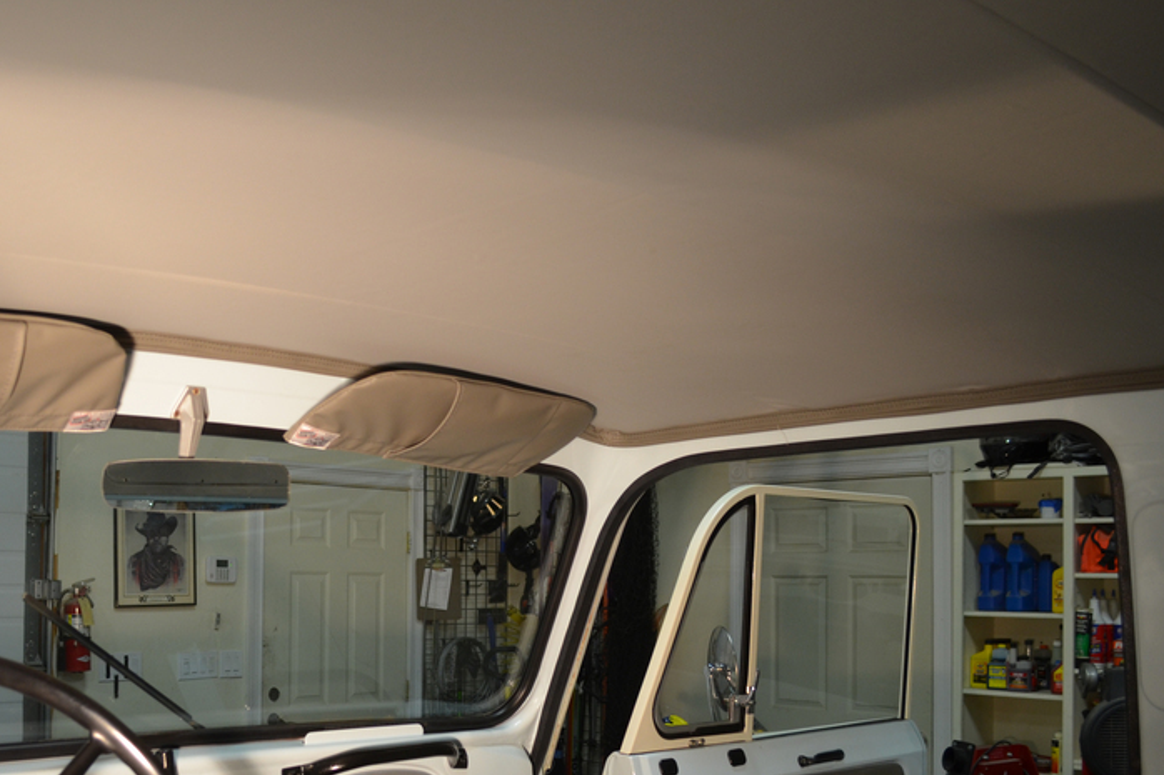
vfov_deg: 30.9
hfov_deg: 44.8
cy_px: 529
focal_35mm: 43
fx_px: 1390
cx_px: 395
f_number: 4.5
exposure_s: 1/80
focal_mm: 20
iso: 400
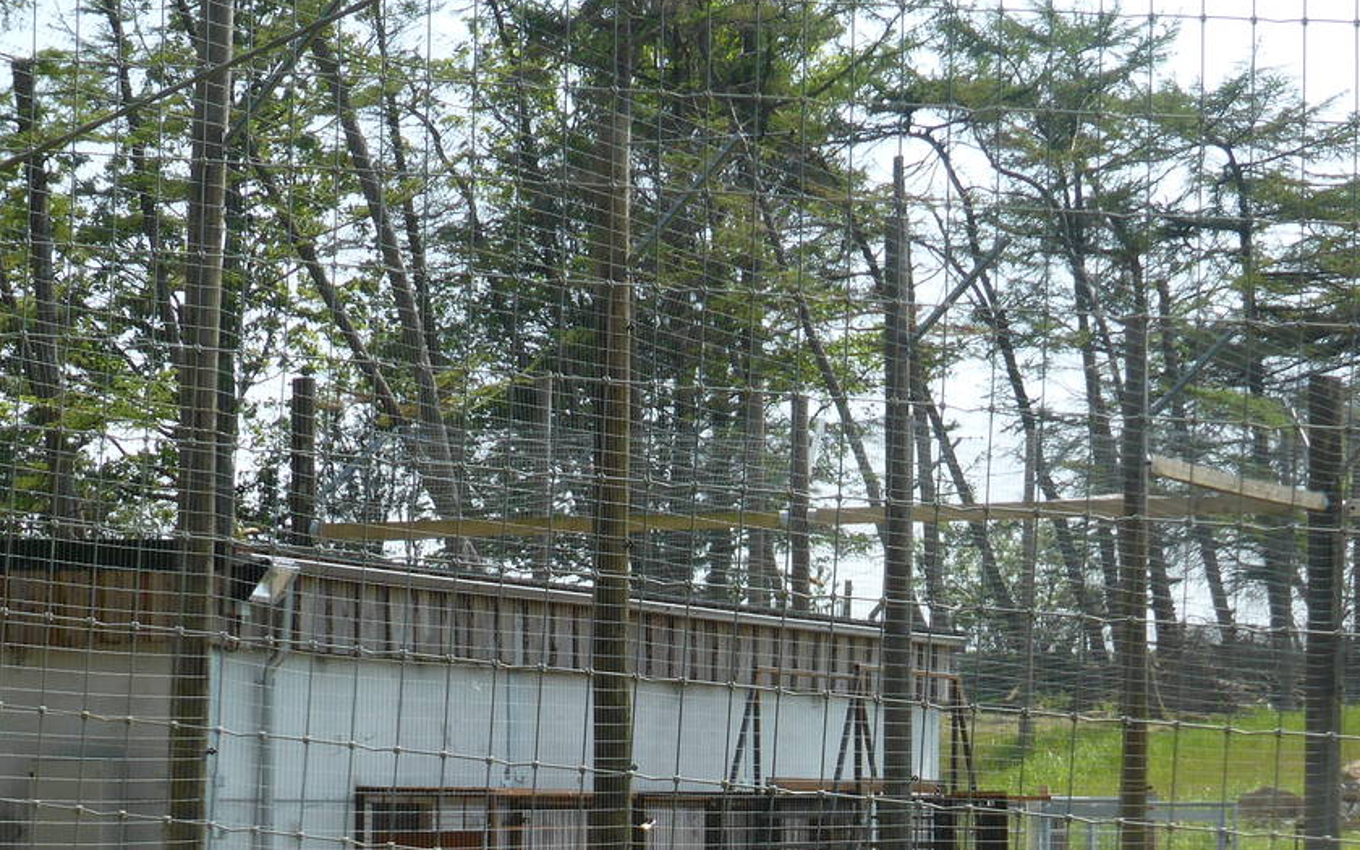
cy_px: 732
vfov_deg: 12.2
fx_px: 3966
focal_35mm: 107
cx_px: 801
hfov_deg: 19.4
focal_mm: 9
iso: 100
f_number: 4.4
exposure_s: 1/500
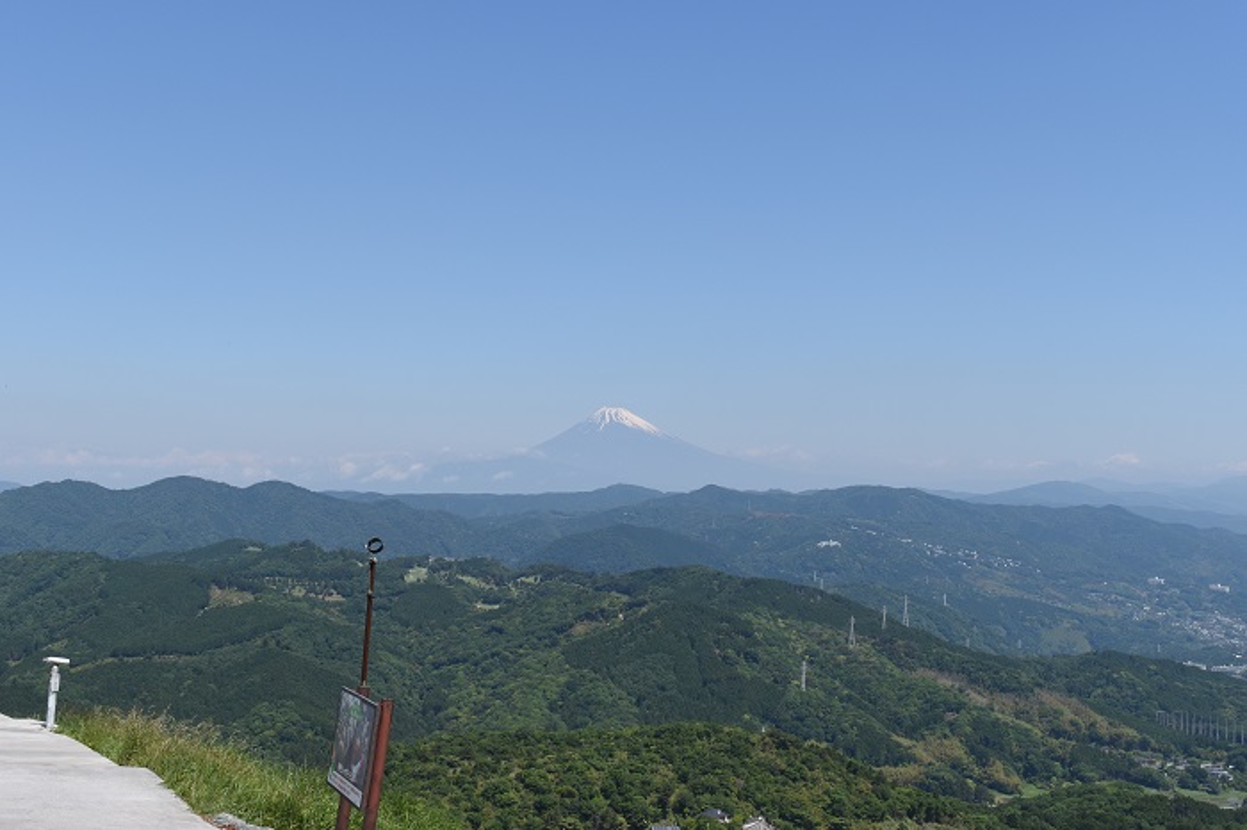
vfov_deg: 28.9
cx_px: 624
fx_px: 1610
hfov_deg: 42.3
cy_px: 415
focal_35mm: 46
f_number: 11
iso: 200
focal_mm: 31
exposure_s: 1/500
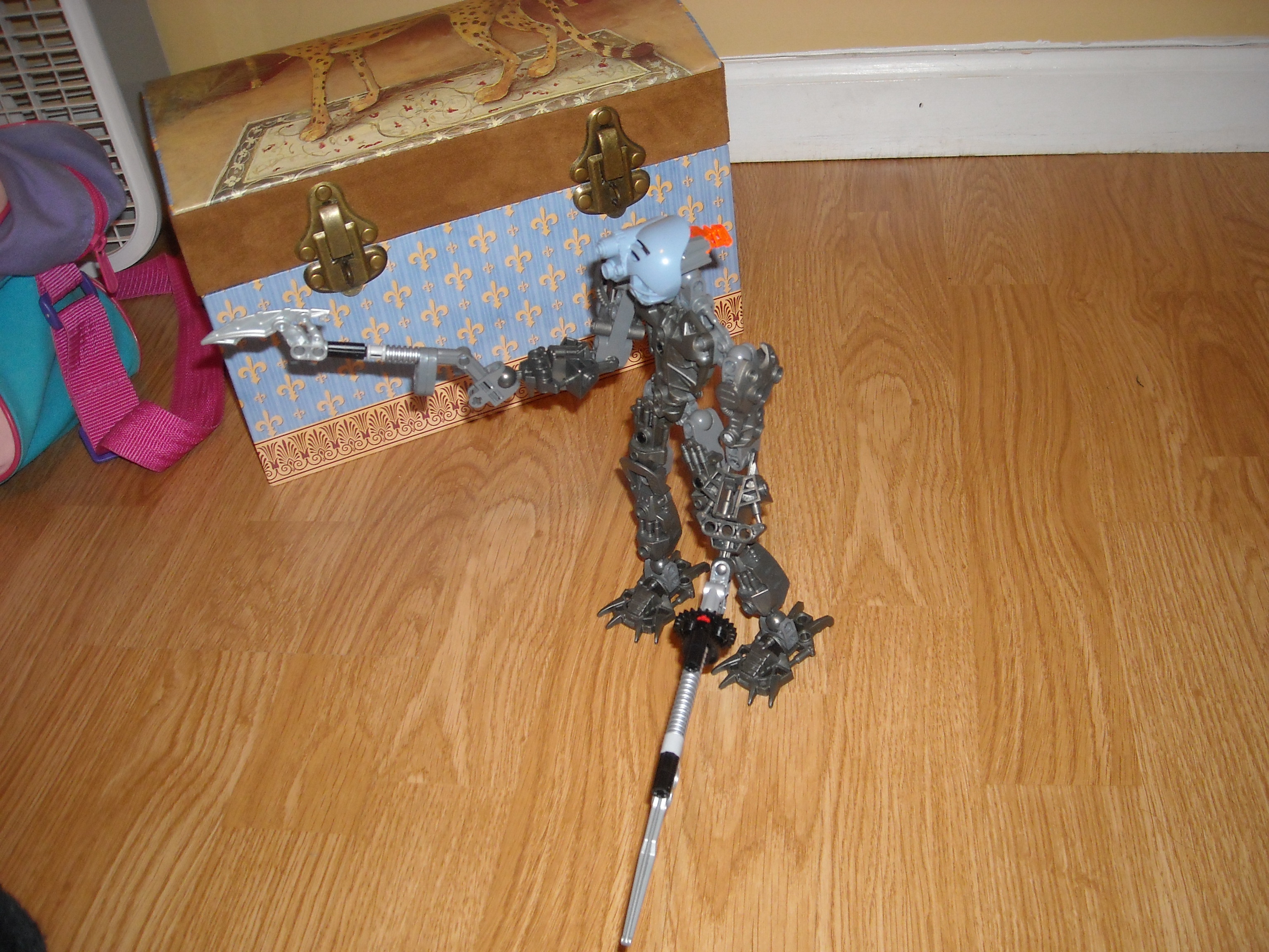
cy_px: 476
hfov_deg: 52.6
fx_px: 1283
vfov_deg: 40.7
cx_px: 634
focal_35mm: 35
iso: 200
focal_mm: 5.7
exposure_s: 1/60
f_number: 2.8
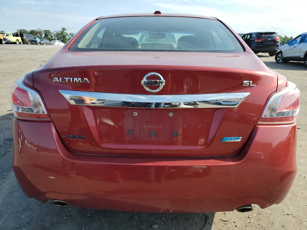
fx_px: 231
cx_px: 154
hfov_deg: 67.3
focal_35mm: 26
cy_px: 115
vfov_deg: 53.1
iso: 50
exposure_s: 1/2000
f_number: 1.5
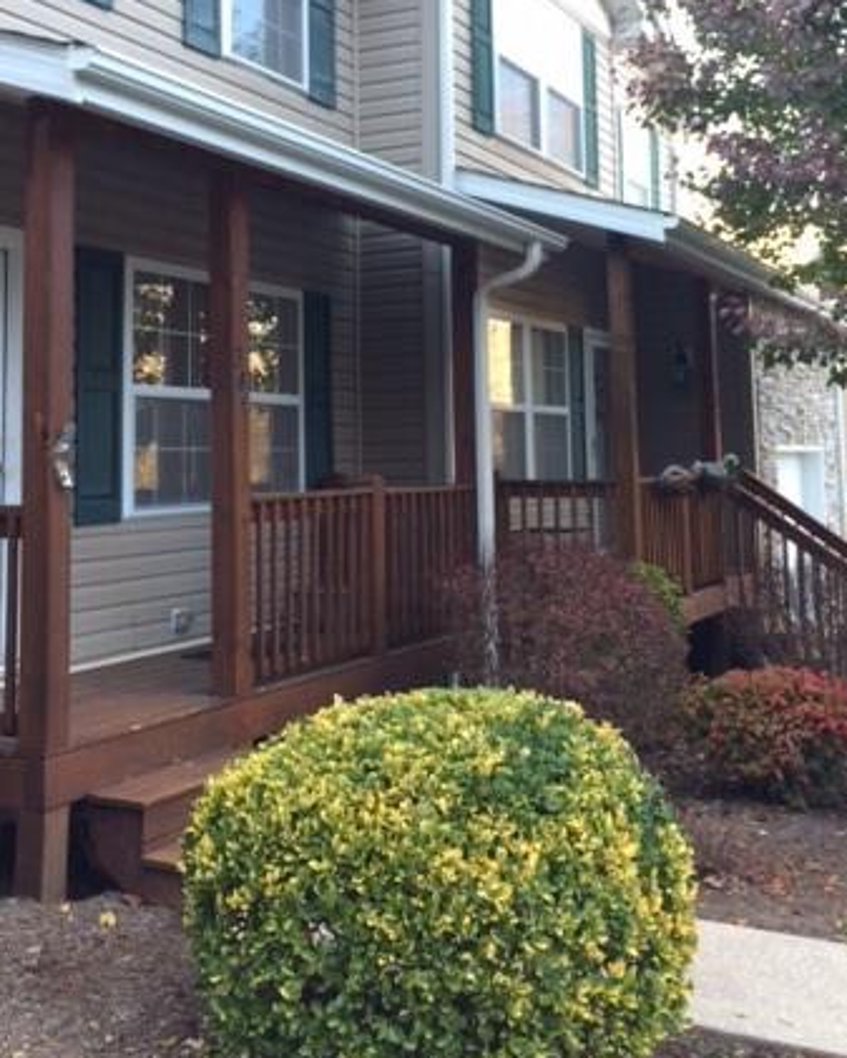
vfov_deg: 42.0
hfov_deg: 34.9
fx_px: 1347
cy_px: 312
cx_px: 382
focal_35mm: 43
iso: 40
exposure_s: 1/60
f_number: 2.2
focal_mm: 4.15
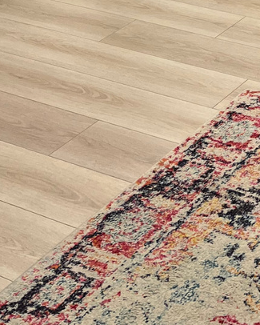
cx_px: 362
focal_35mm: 96
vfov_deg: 17.2
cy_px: -215
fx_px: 923
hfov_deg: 15.1
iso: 80
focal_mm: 5.1
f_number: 1.6
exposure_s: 1/60
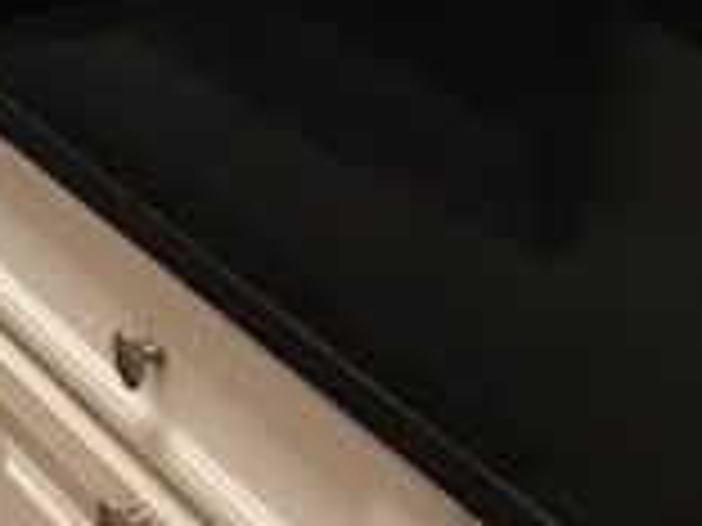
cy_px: -751
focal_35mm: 144
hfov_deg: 11.6
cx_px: -922
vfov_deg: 9.2
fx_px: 2920
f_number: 1.8
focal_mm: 3.99
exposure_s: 1/15
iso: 40
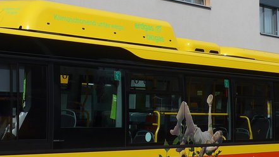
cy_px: 12
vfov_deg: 11.9
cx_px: 86
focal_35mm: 101
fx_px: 748
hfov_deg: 21.0
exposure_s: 1/1600
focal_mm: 7
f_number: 3.2
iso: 80
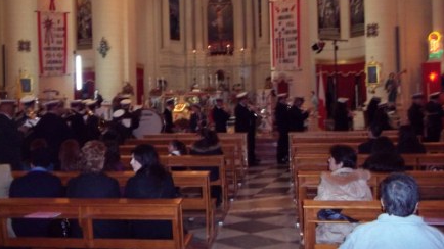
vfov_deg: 32.7
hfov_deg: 55.3
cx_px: 217
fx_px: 424
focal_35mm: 36
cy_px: 95
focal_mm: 5.7
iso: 400
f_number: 2.9
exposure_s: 1/30
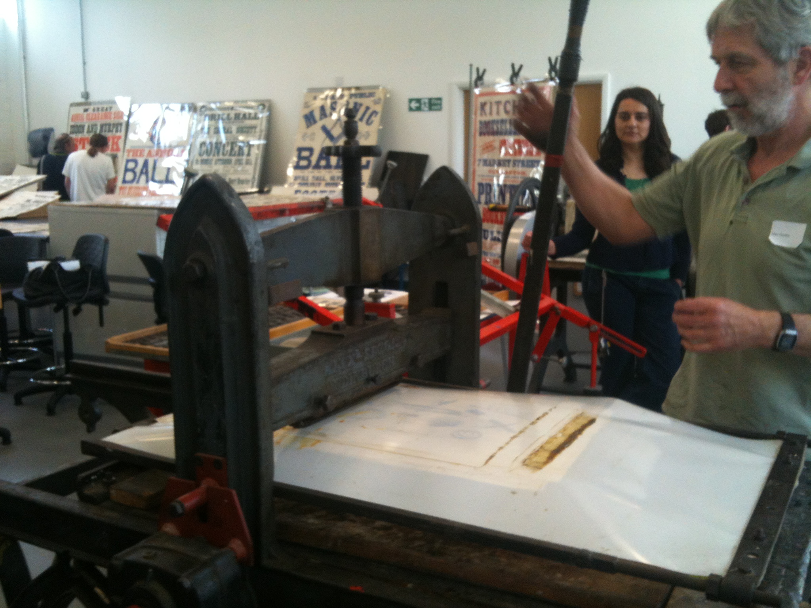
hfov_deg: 52.6
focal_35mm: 35
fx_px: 820
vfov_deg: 40.7
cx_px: 406
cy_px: 304
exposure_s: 1/40
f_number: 2.8
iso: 80
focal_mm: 3.85
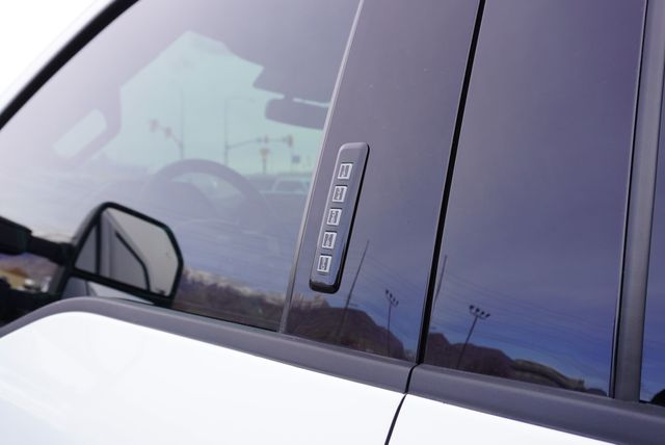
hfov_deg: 61.9
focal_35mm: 30
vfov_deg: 43.7
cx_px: 332
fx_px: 555
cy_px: 222
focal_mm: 20
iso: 100
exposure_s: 1/80
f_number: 5.6
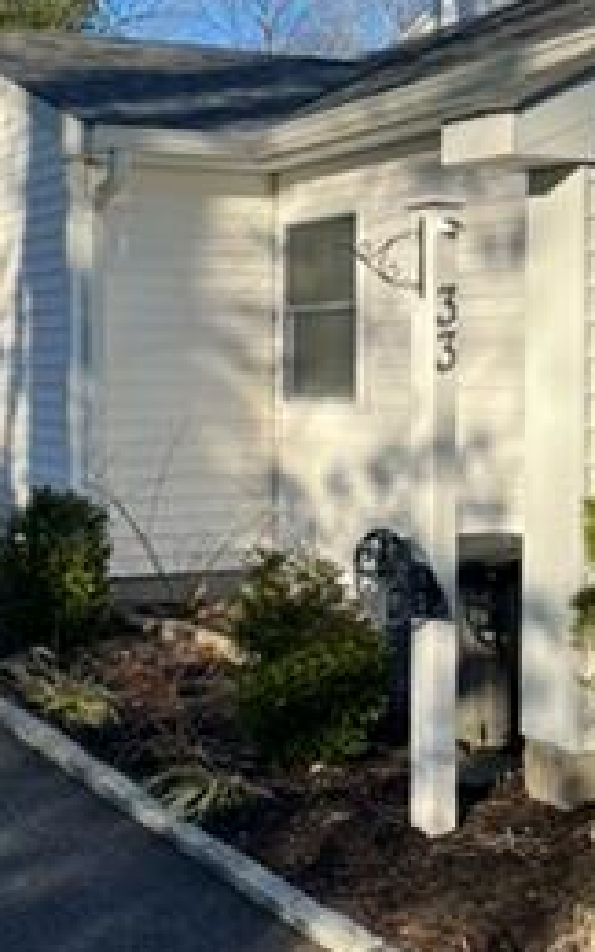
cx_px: 40
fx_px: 1322
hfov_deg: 24.5
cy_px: 386
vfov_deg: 39.4
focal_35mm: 51
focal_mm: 5.1
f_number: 1.6
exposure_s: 1/1441
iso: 50
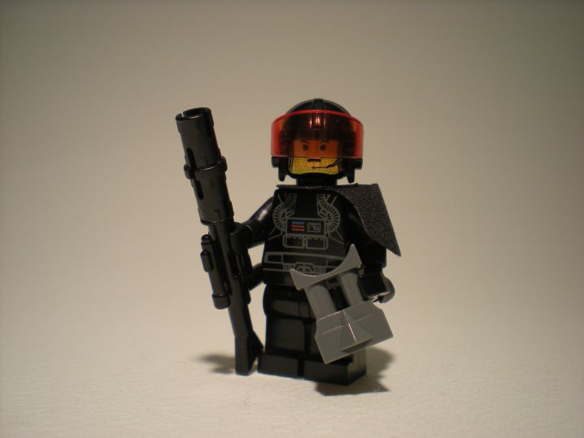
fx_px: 641
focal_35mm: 38
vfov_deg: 37.7
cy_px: 219
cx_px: 292
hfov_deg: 49.0
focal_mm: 6.3
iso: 126
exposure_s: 1/65.2
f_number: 3.1
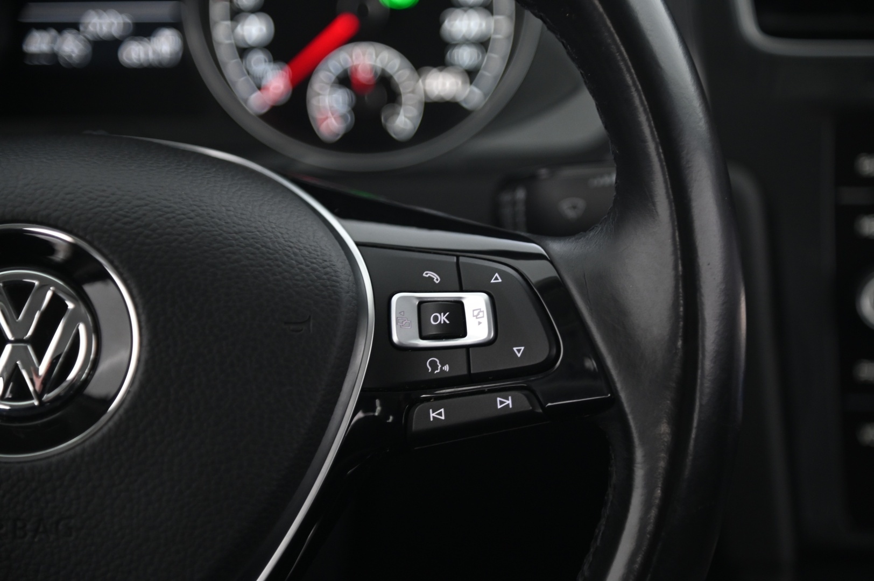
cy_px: 290
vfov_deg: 11.4
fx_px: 2911
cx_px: 437
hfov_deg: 17.1
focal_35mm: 120
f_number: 4
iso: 2000
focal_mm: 120
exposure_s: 1/15
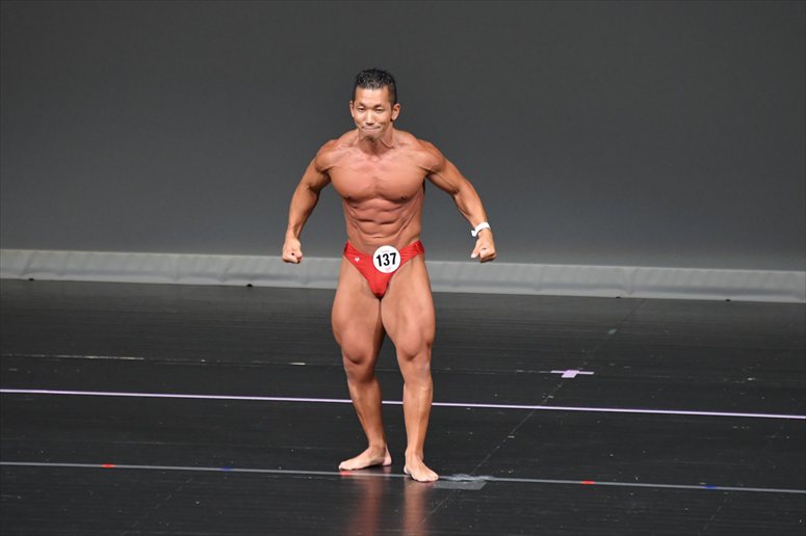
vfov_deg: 3.7
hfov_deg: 5.5
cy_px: 268
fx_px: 8392
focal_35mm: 375
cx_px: 403
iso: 4000
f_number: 5.6
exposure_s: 1/400
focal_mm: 250
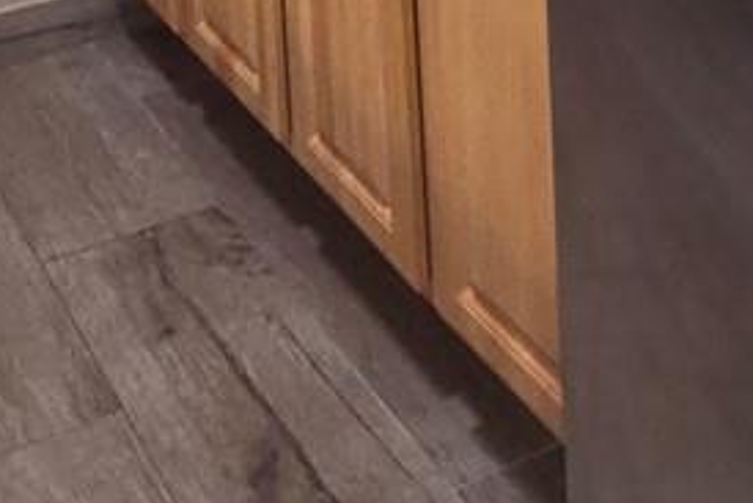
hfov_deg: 25.6
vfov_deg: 13.9
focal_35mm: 79
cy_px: -572
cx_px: 467
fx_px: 1653
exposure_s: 1/40
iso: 250
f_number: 1.9
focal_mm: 2.2
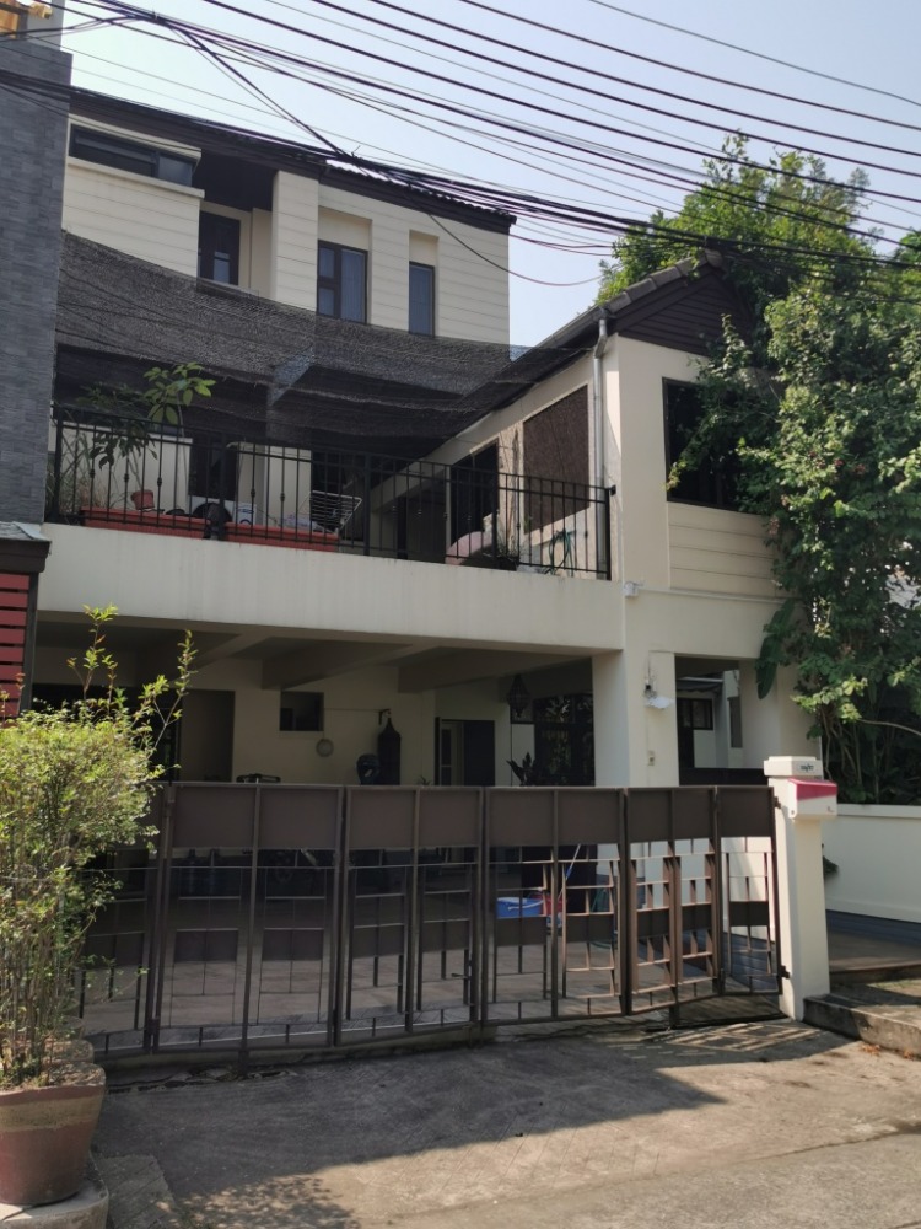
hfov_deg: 46.8
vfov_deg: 60.0
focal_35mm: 30
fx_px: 1064
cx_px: 460
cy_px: 614
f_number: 1.6
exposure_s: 1/3413
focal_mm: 5.56
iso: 50
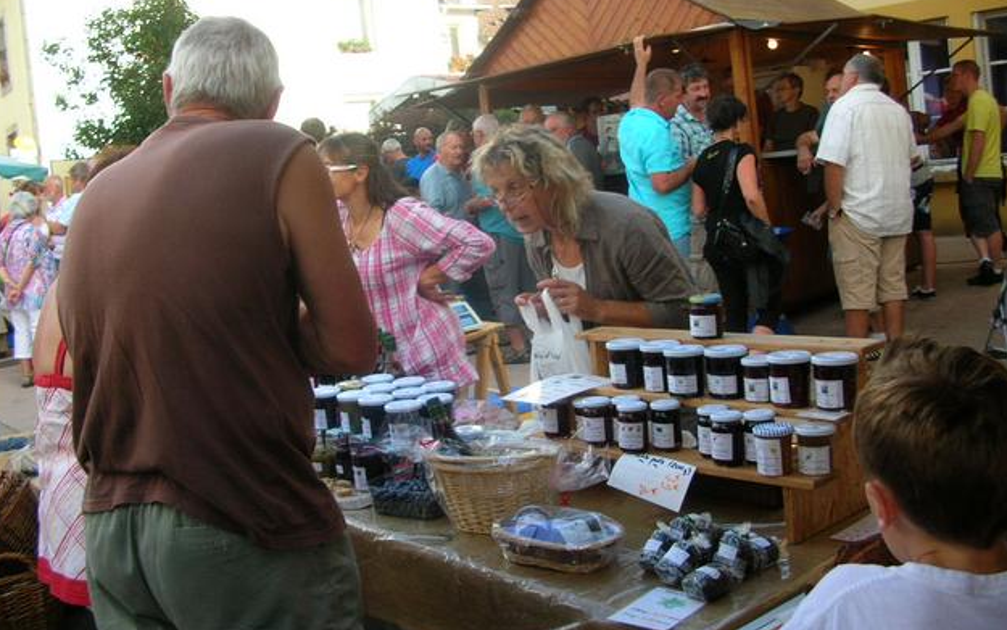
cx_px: 498
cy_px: 284
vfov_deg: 33.6
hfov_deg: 51.5
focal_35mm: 38
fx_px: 1043
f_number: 2.8
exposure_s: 1/150
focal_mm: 5.8
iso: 50
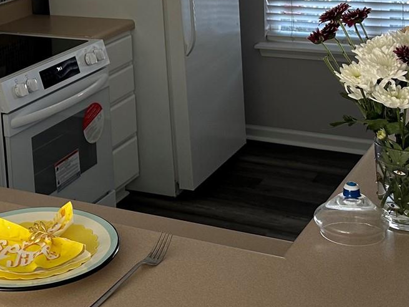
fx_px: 887
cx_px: 87
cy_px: 1
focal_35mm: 75
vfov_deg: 19.1
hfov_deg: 25.6
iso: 125
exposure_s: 1/121
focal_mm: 6.86
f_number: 1.78
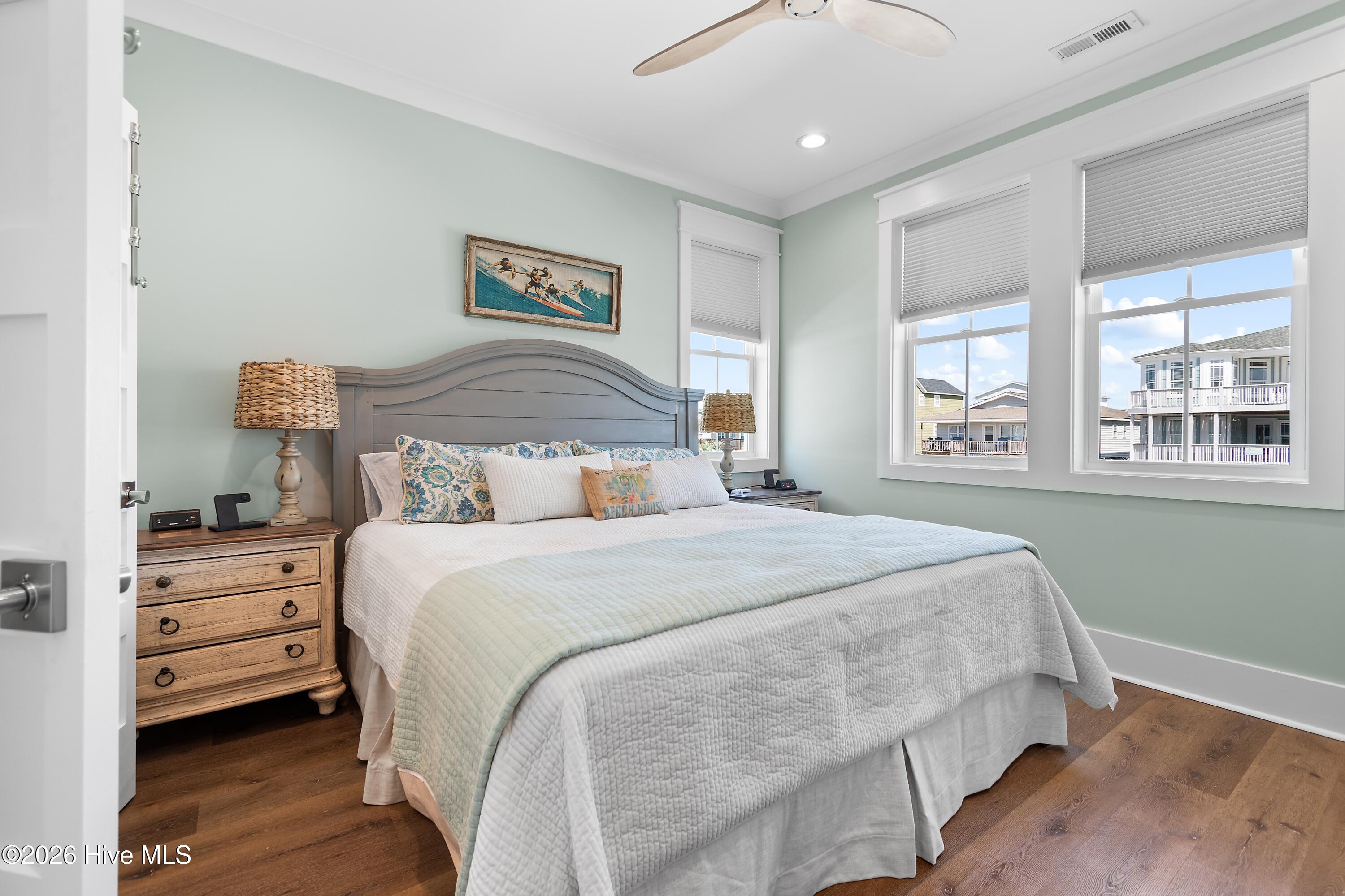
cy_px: 448
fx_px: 560
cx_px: 672
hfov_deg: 100.4
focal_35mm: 15
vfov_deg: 77.3
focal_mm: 10
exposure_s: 1/8
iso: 100
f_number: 4.5
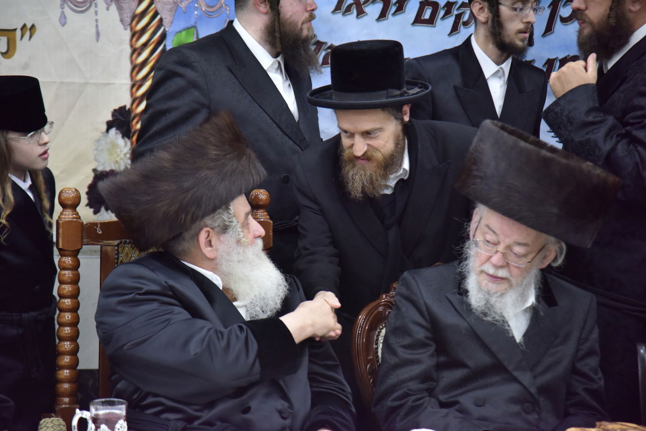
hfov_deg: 17.1
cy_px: 216
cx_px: 323
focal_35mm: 120
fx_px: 2154
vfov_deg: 11.4
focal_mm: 120
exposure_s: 1/125
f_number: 4
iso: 2000
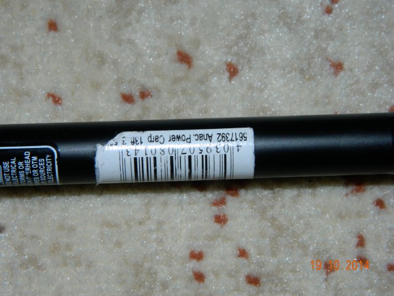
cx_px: 197
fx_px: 1172
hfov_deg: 19.1
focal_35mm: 103
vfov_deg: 14.4
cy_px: 148
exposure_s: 1/60
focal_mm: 18.6
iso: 200
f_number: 12.6
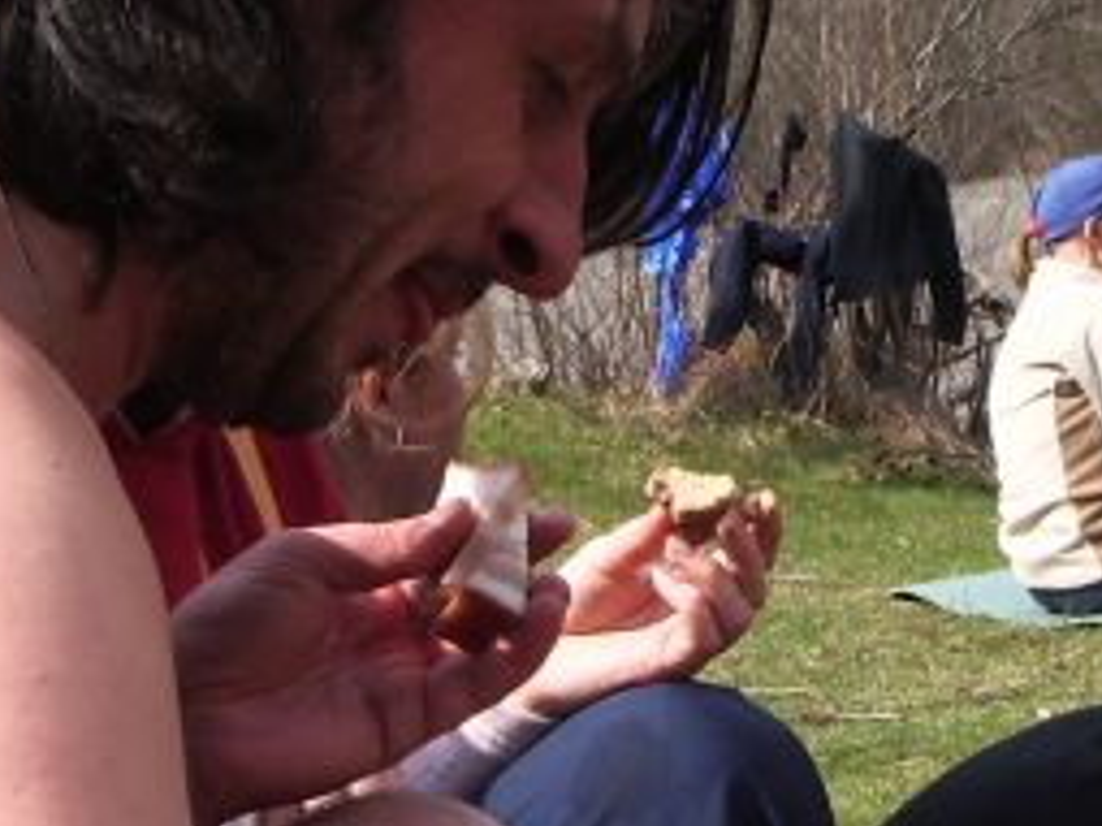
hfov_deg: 17.9
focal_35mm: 110
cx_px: 635
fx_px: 3500
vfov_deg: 13.4
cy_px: 567
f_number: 4.3
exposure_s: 1/400
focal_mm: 5.8
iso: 50
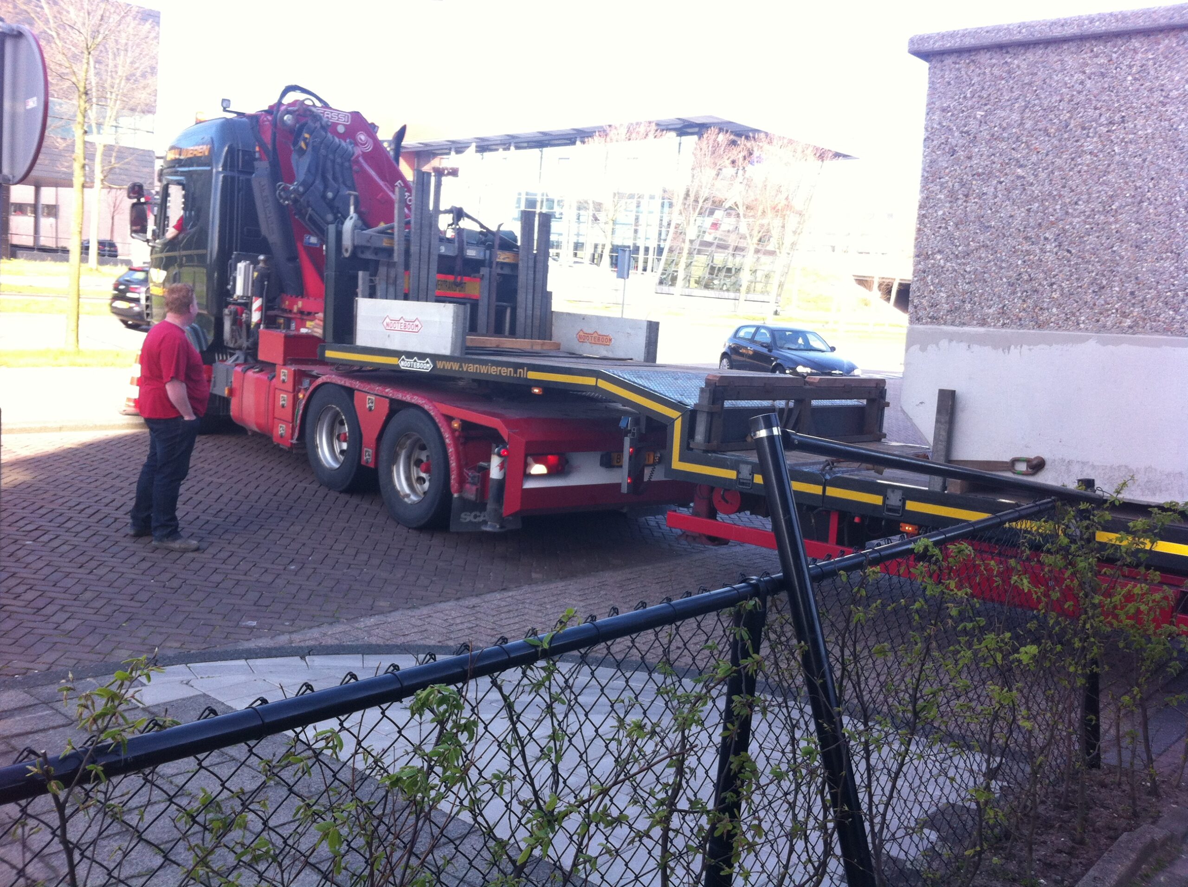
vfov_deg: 40.6
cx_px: 594
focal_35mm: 35
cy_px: 444
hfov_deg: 52.7
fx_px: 1199
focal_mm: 3.85
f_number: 2.8
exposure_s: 1/171
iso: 80
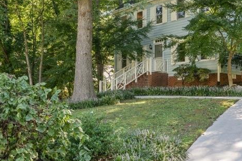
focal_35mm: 44
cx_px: 140
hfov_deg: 44.4
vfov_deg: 30.2
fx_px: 296
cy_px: 48
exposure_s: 1/30
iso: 250
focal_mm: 16
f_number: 8
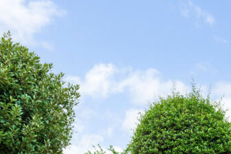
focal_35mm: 42
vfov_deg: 29.0
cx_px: 148
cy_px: 167
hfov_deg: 45.9
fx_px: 269
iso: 400
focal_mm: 14
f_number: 8
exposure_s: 1/400
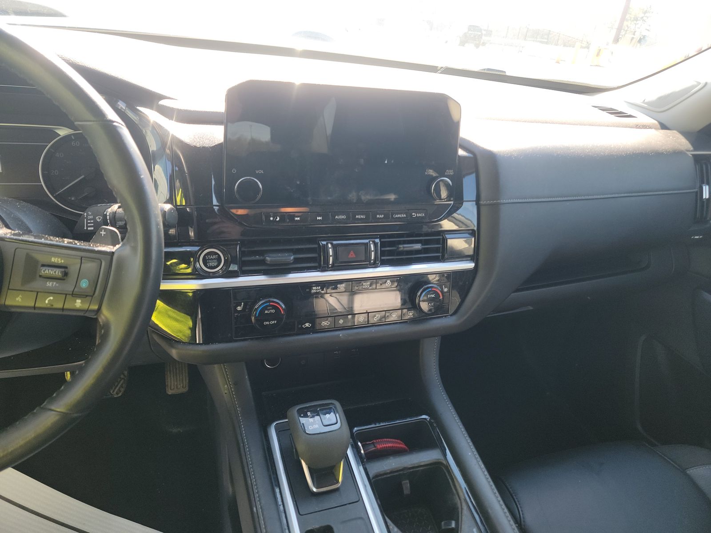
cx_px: 356
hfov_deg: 71.6
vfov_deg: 56.8
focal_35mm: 24
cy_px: 266
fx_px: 493
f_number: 1.8
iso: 59
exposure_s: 1/59
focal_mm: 6.7
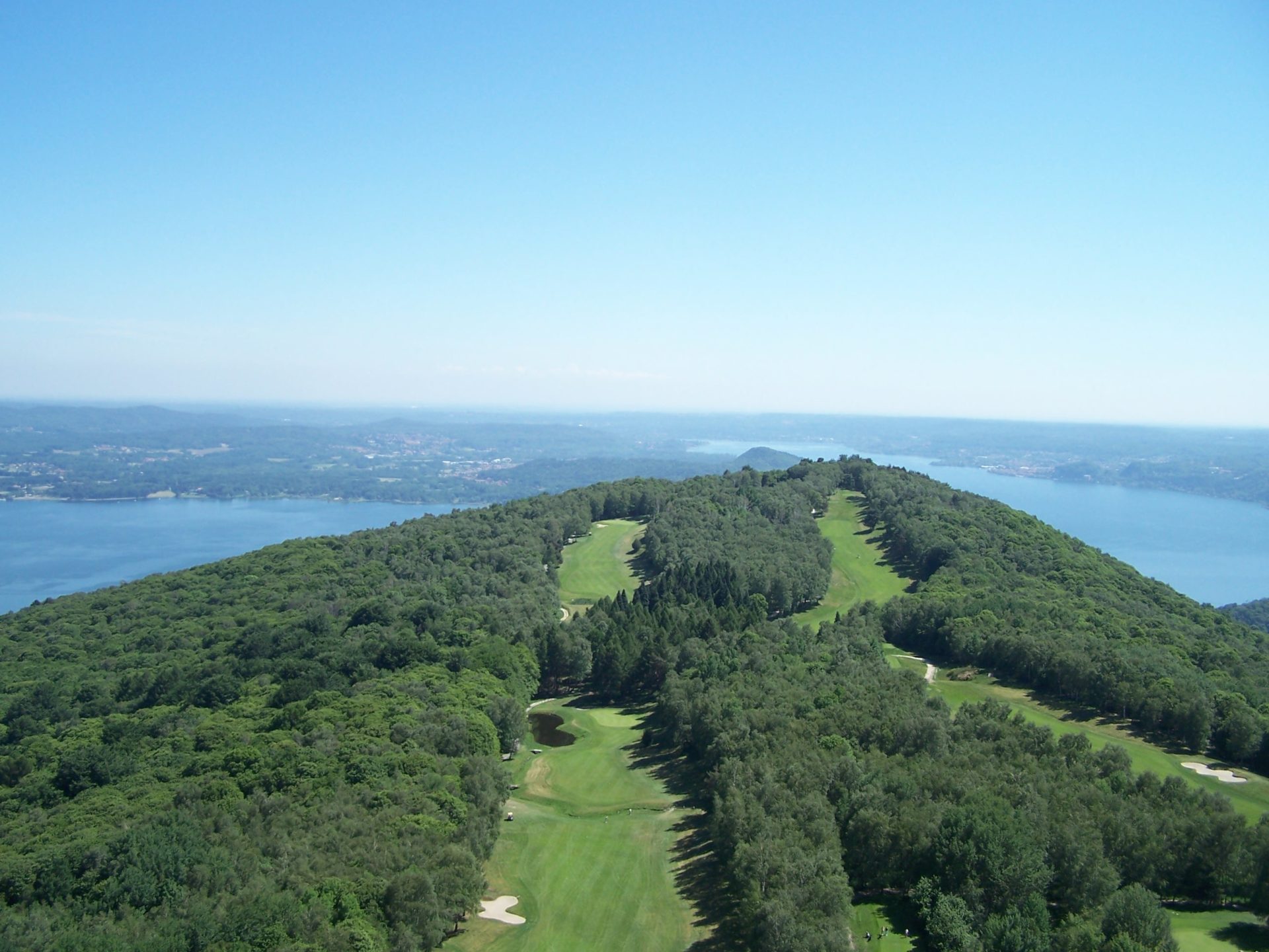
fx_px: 1393
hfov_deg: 49.0
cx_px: 634
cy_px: 476
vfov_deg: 37.7
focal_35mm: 38
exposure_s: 1/1000
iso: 80
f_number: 2.8
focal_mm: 6.3
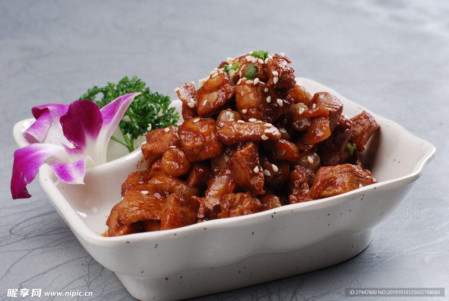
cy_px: 150
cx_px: 224
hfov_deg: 27.0
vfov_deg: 18.2
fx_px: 936
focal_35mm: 75
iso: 100
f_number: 13
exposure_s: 1/125
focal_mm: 50
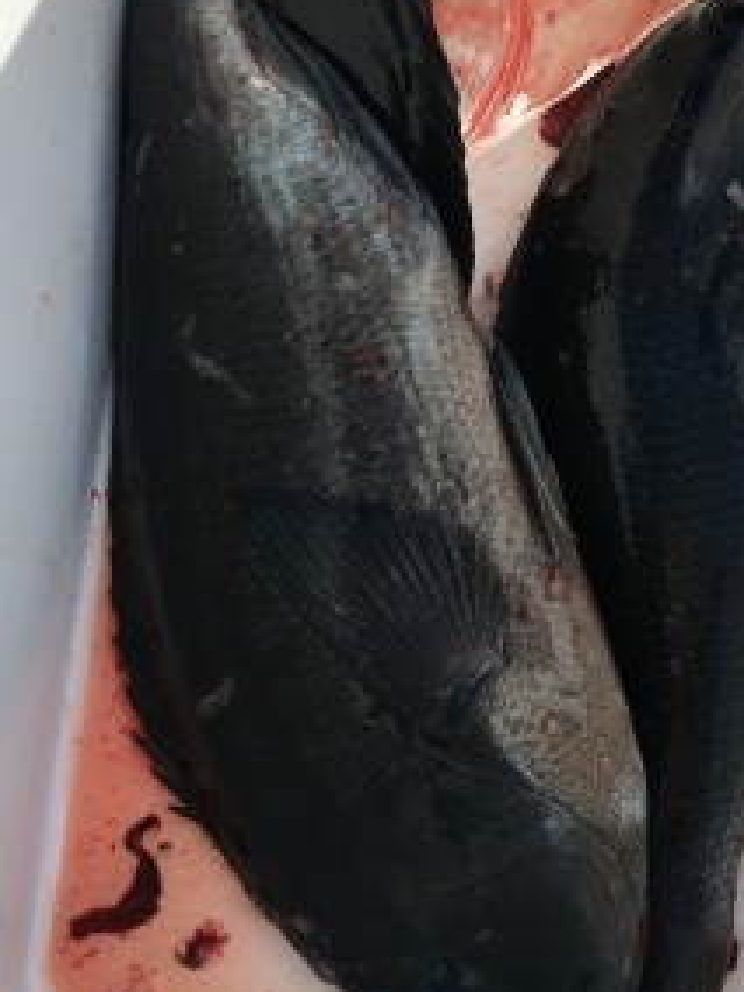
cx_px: 487
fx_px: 1462
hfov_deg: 28.4
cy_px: 265
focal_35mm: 51
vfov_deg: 36.7
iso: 25
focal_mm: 4.15
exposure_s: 1/827
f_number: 2.2
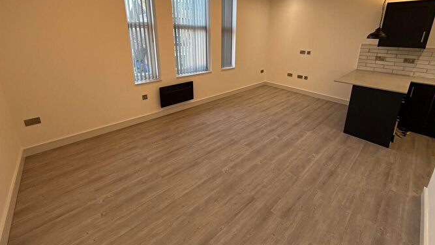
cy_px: 84
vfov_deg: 65.5
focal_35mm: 16
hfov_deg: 99.4
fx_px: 185
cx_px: 223
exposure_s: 1/99
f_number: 2.2
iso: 100
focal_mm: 2.22
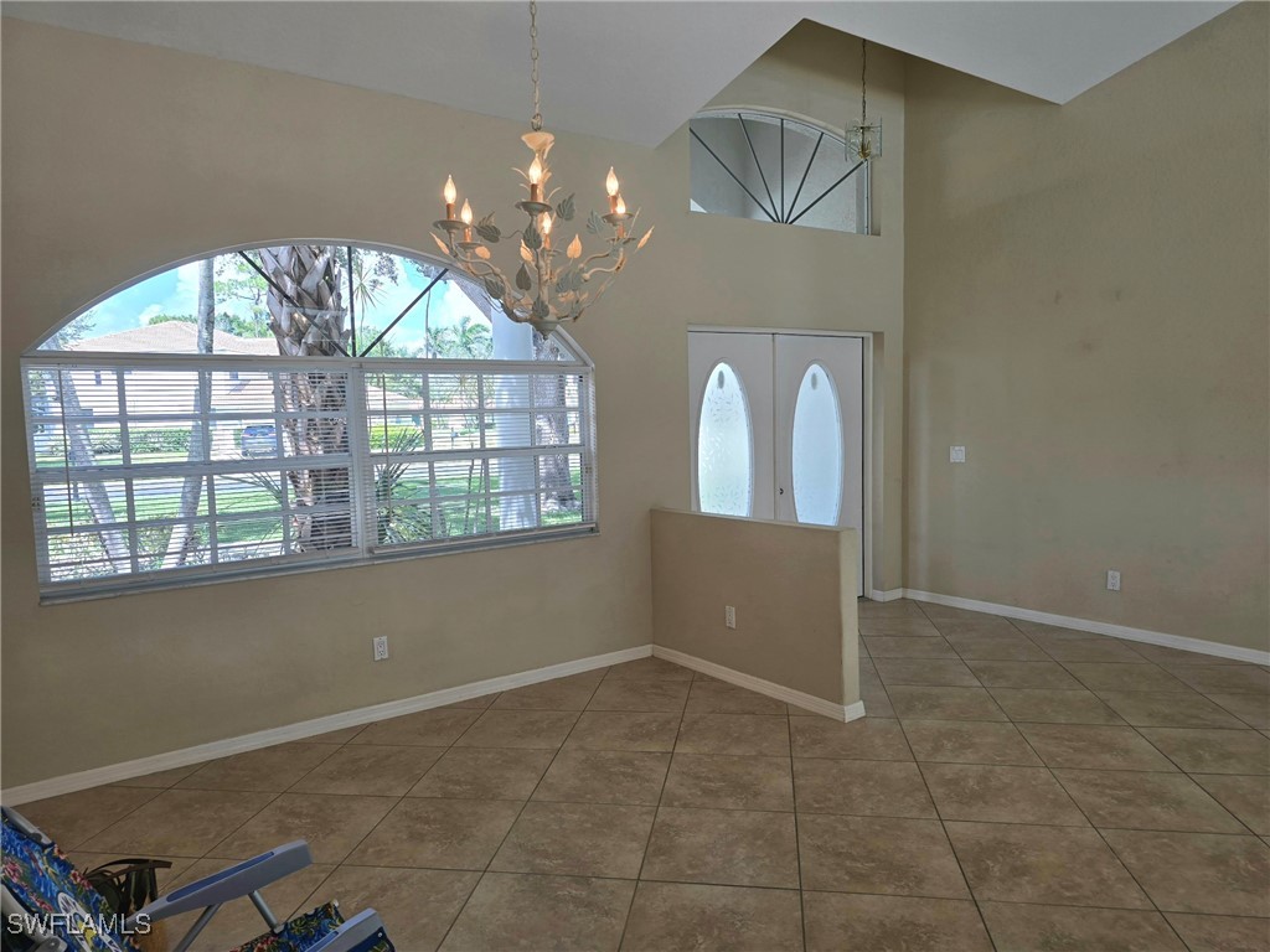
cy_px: 476
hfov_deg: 73.9
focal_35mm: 23
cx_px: 635
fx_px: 844
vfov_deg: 58.9
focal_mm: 6.3
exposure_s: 1/120
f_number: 1.7
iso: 20
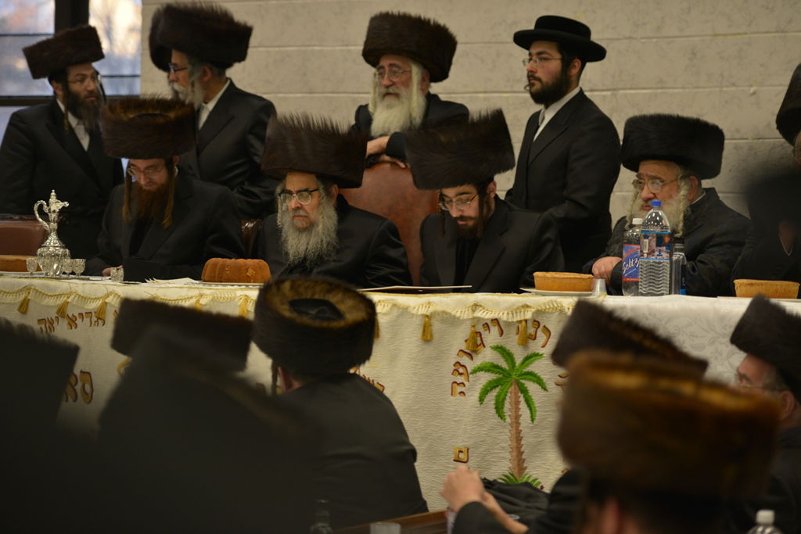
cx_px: 400
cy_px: 267
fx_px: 2336
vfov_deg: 13.0
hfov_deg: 19.5
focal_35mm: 105
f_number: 2.8
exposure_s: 1/125
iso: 560
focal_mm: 105
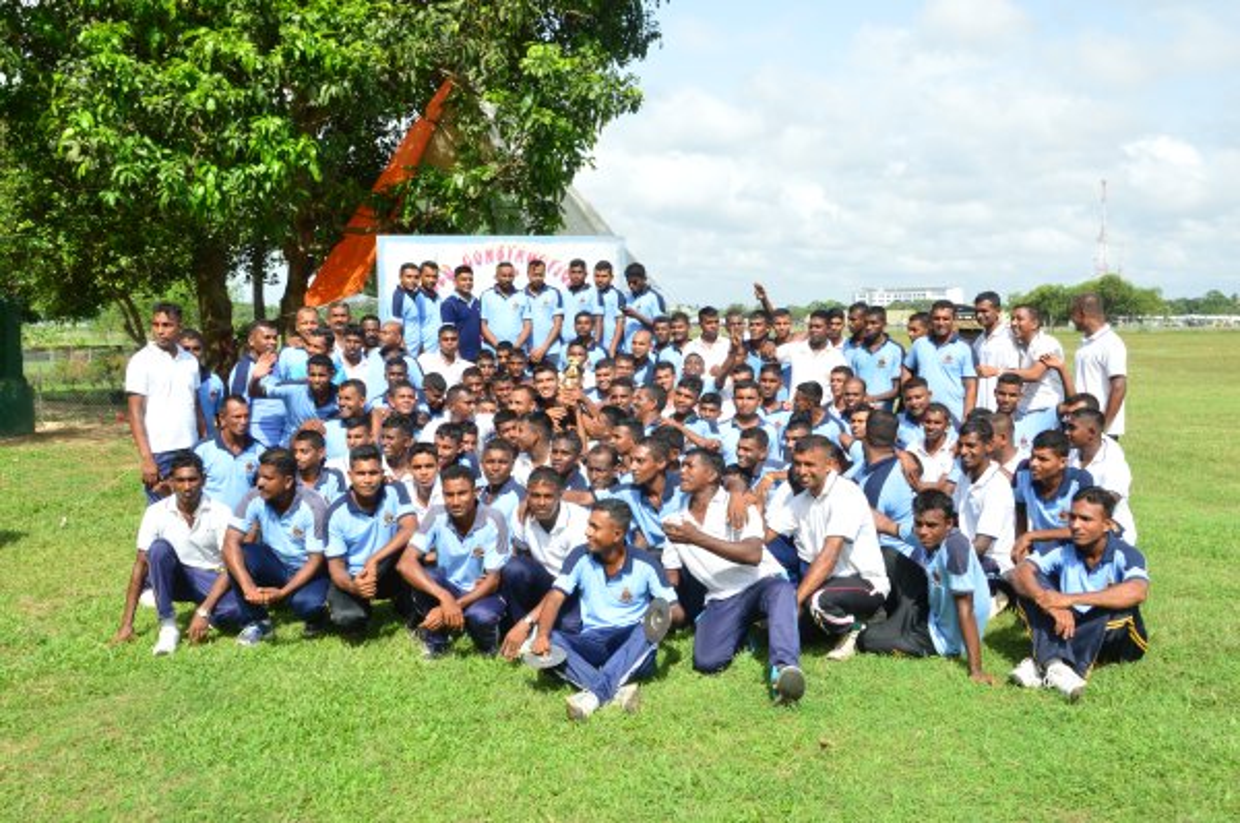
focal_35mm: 32
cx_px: 620
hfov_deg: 59.6
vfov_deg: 41.6
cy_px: 412
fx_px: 1083
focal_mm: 21
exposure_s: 1/125
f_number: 11
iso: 200
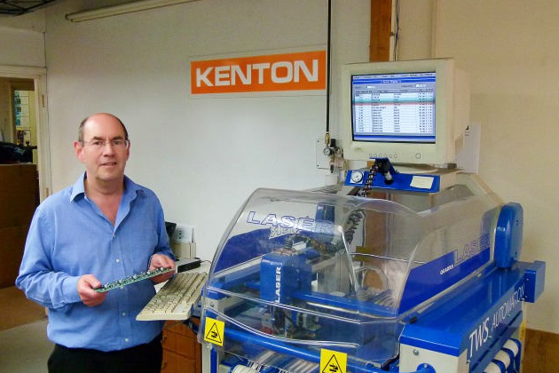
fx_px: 574
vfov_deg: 35.9
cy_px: 196
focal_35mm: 37
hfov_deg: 51.9
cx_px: 281
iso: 400
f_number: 3.1
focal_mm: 6.3
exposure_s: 1/60
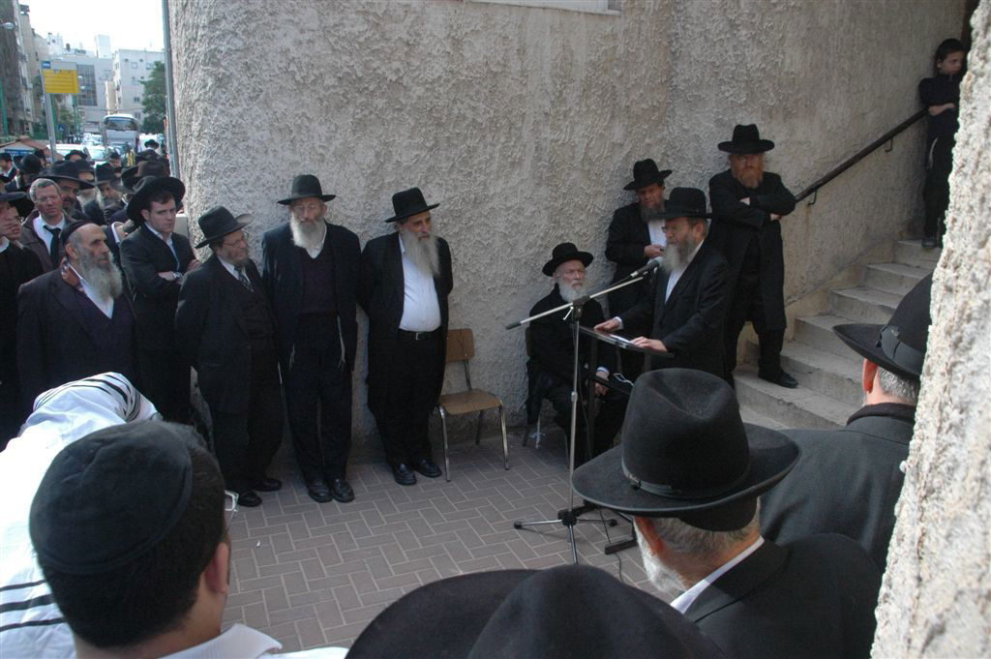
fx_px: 908
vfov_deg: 39.9
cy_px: 330
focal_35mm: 33
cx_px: 496
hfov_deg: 57.3
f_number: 8
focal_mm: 22
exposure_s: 1/250
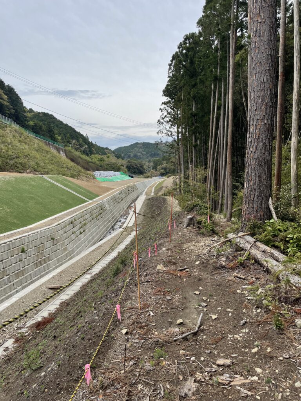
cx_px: 150
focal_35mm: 26
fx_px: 301
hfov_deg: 53.1
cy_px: 200
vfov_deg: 67.3
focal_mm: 4.2
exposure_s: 1/3205
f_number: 1.6
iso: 32
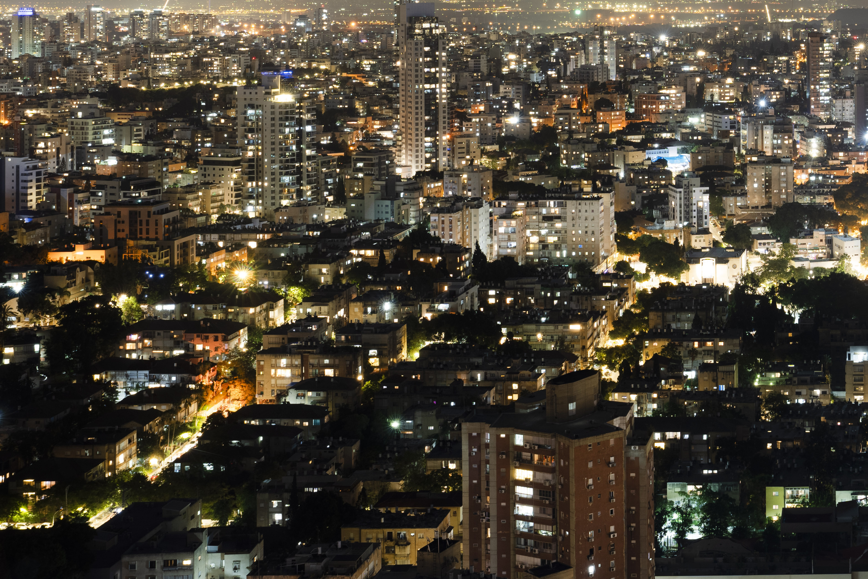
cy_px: -45
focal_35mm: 70
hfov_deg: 27.2
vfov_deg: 18.8
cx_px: 875
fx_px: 1688
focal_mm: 31
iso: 100
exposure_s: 30
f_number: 8
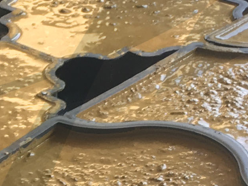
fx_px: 1340
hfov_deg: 10.1
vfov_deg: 7.9
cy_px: 235
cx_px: -173
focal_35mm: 187
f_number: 2.2
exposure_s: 1/100
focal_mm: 4.15
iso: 40
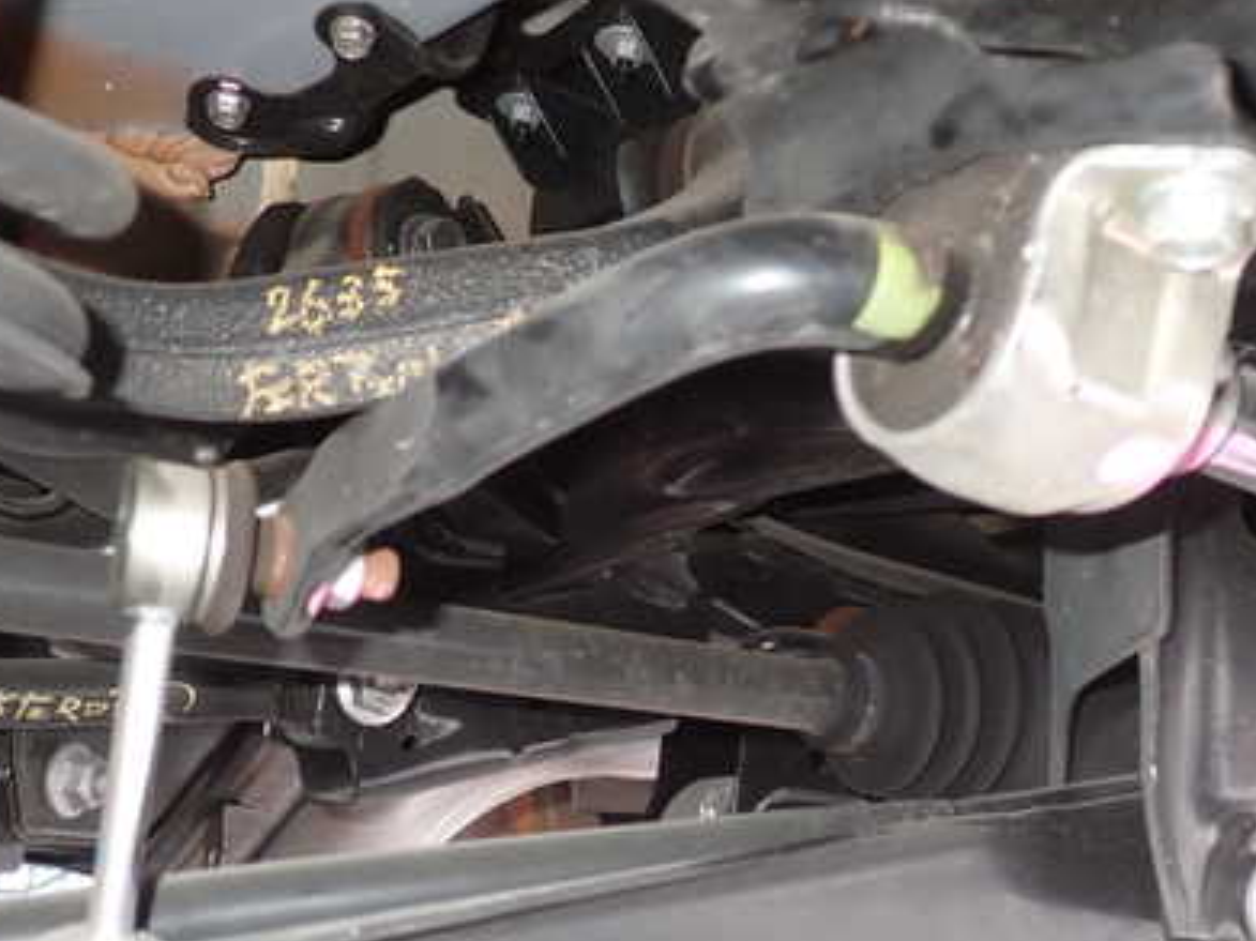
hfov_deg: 41.2
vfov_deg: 31.3
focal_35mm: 46
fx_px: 1669
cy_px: 610
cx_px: 710
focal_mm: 5.4
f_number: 2.3
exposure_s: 1/60
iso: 160
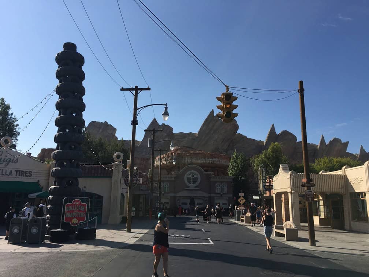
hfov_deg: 61.7
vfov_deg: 48.2
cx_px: 184
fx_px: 309
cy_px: 138
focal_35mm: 29
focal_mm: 4.2
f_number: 2.2
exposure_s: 1/2404
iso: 25
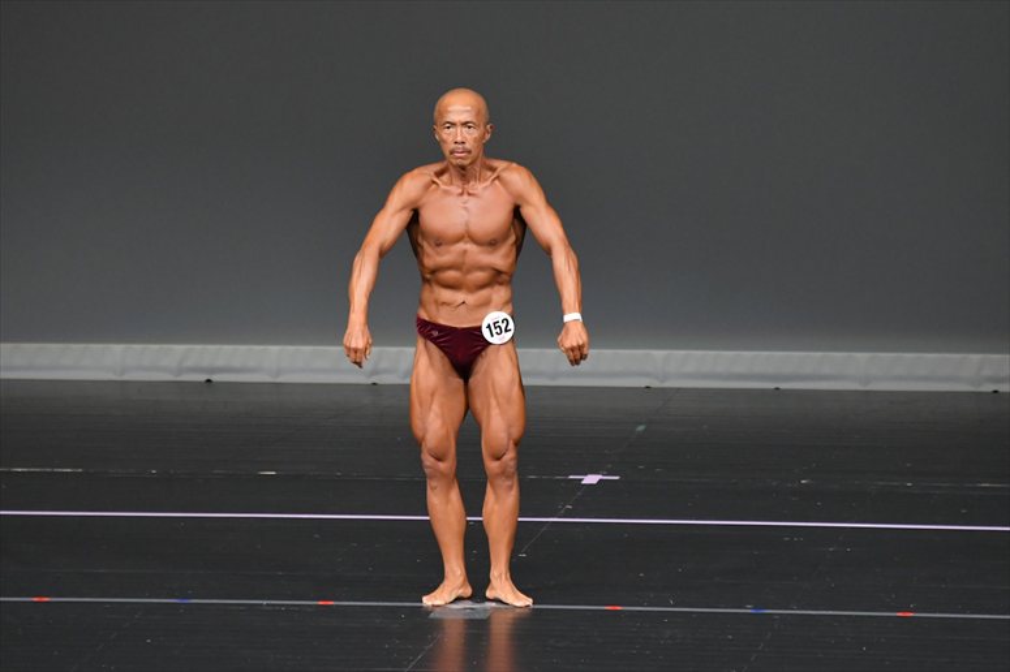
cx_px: 505
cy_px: 336
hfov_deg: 6.0
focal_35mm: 345
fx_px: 9675
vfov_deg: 4.0
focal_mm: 230
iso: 4000
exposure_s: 1/400
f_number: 5.6
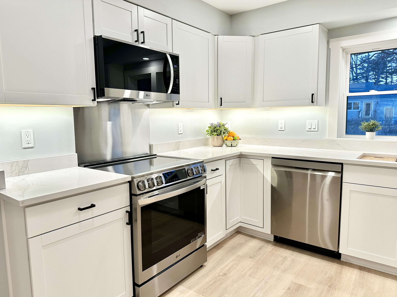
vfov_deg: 56.8
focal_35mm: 24
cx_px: 198
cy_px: 148
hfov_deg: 71.6
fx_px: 275
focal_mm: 6.86
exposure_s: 1/120
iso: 80
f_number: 1.78
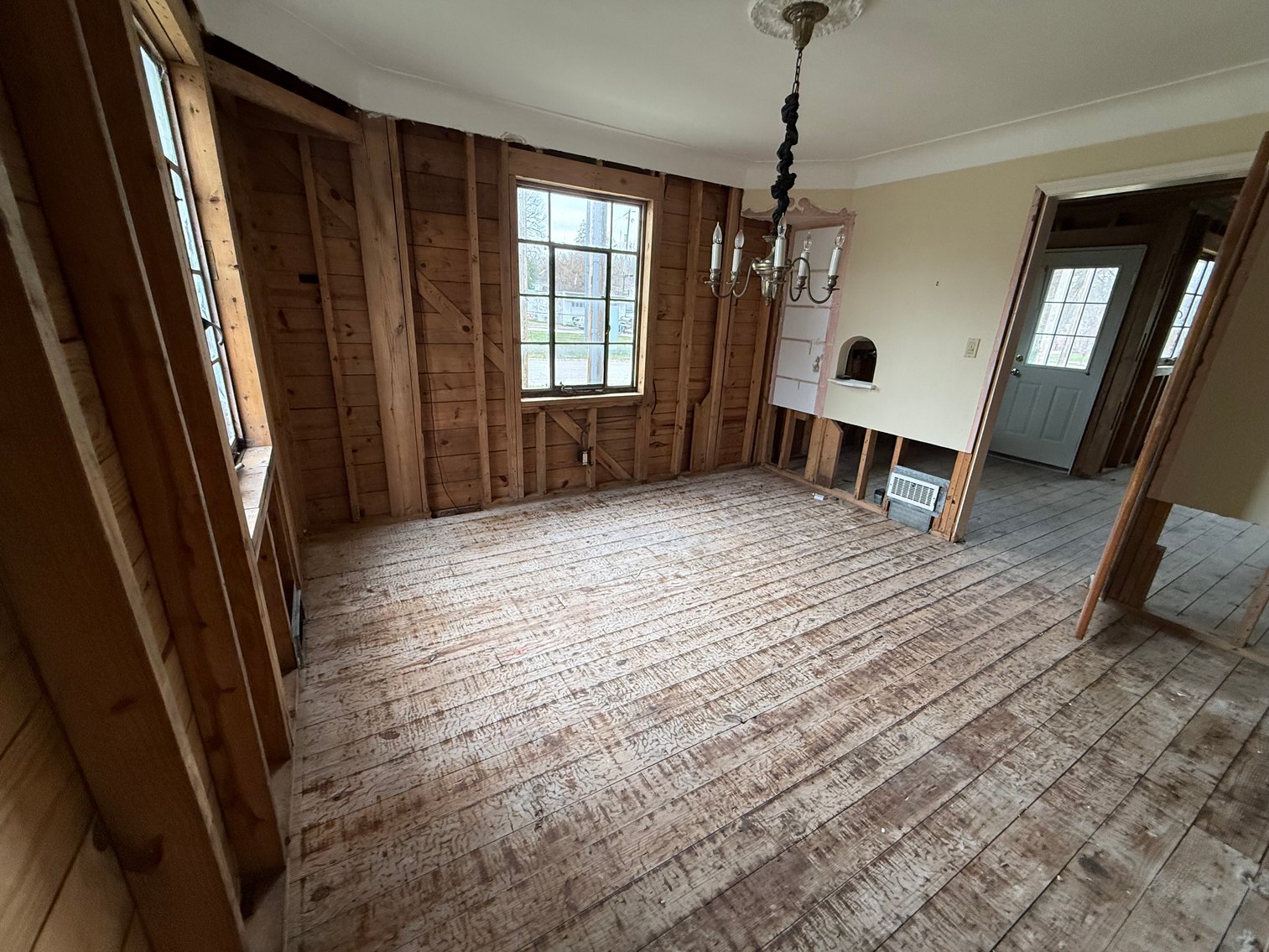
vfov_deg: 85.7
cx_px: 634
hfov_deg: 102.1
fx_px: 513
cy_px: 476
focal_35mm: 14
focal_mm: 2.22
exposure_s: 1/99
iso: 250
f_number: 2.2
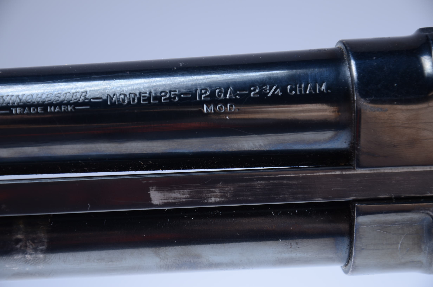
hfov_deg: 13.1
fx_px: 1890
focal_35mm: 158
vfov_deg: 8.7
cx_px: 216
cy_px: 144
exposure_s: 1/100
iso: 100
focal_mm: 105
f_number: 7.1
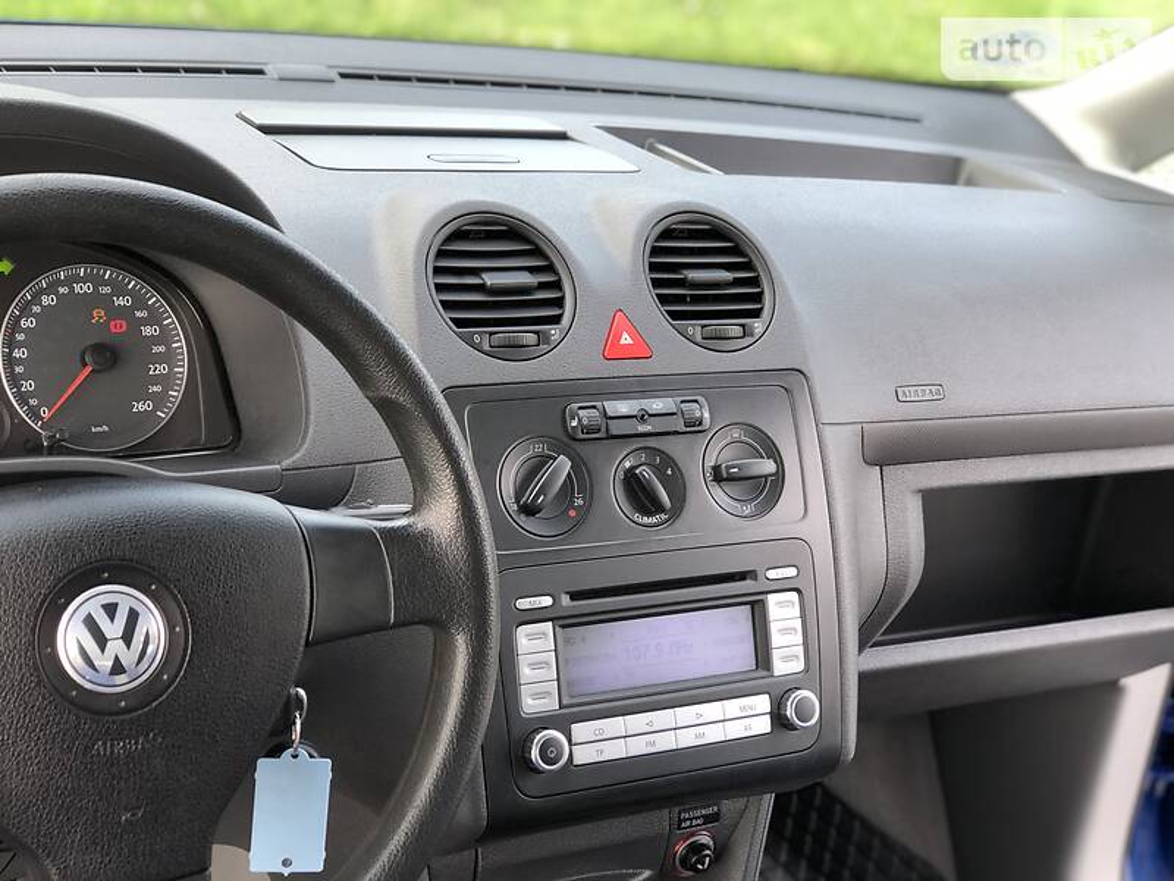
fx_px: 1933
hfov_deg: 33.8
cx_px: 587
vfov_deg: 25.7
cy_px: 440
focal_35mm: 57
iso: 25
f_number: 2.8
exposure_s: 1/30
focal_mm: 6.6
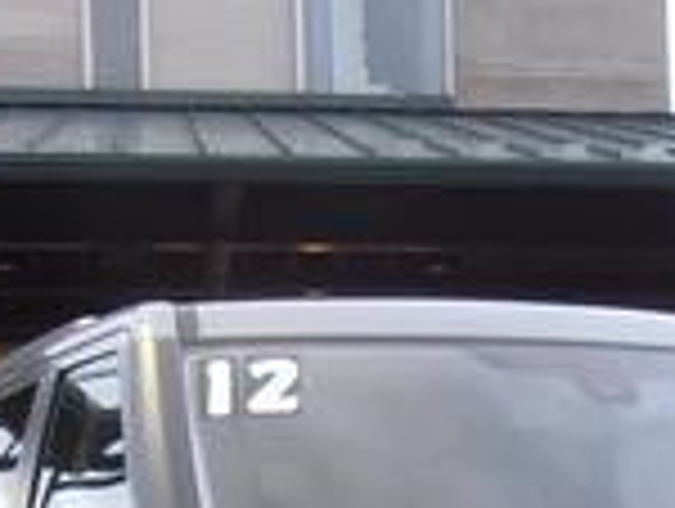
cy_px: 701
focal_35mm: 128
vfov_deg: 11.3
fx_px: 2500
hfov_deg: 15.2
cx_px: 585
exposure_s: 1/30
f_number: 3.5
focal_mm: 5.25
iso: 125
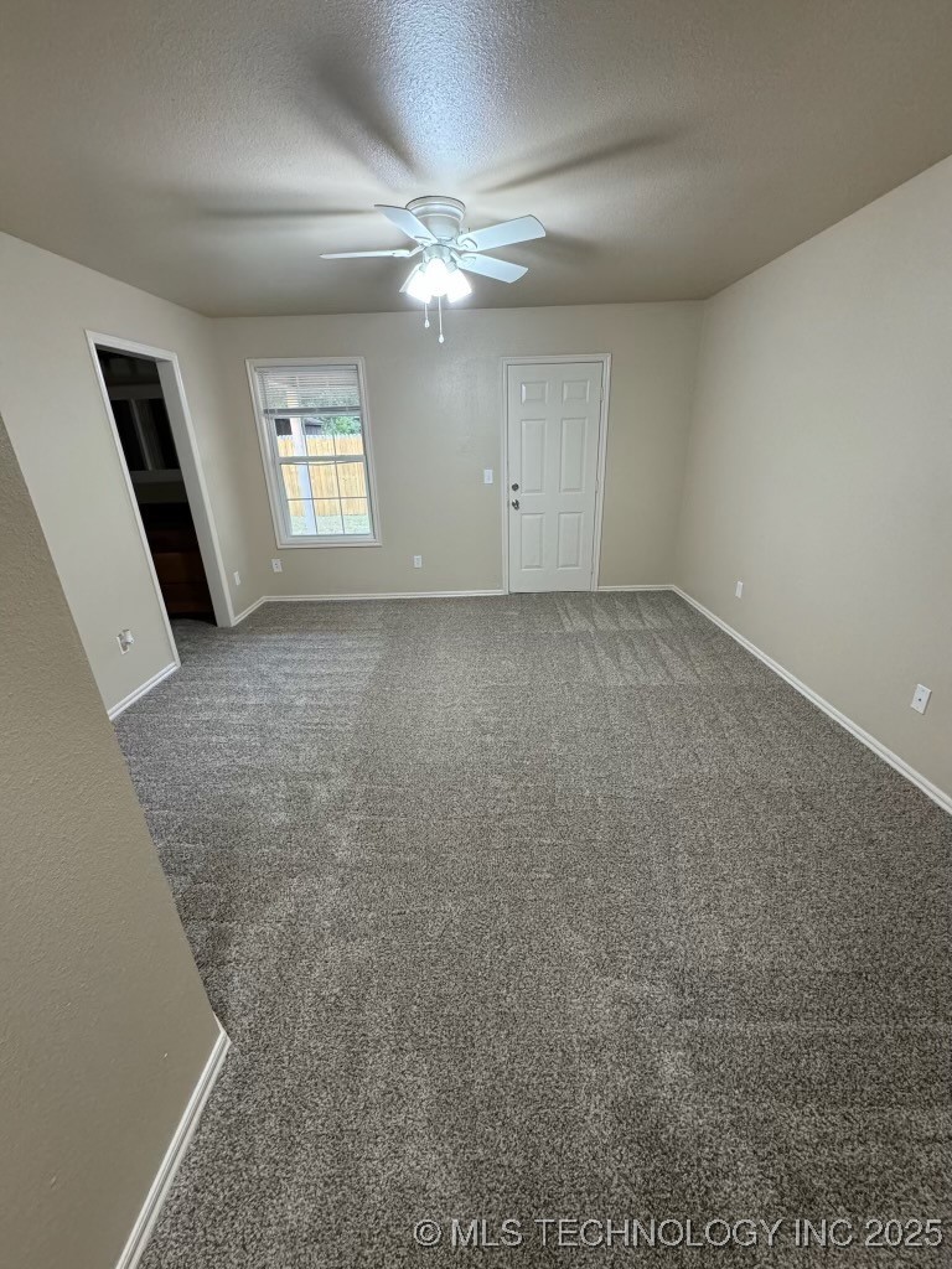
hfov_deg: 85.7
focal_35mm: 14
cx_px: 476
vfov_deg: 102.1
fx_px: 513
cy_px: 634
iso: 400
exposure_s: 1/60
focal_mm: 2.22
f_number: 2.2
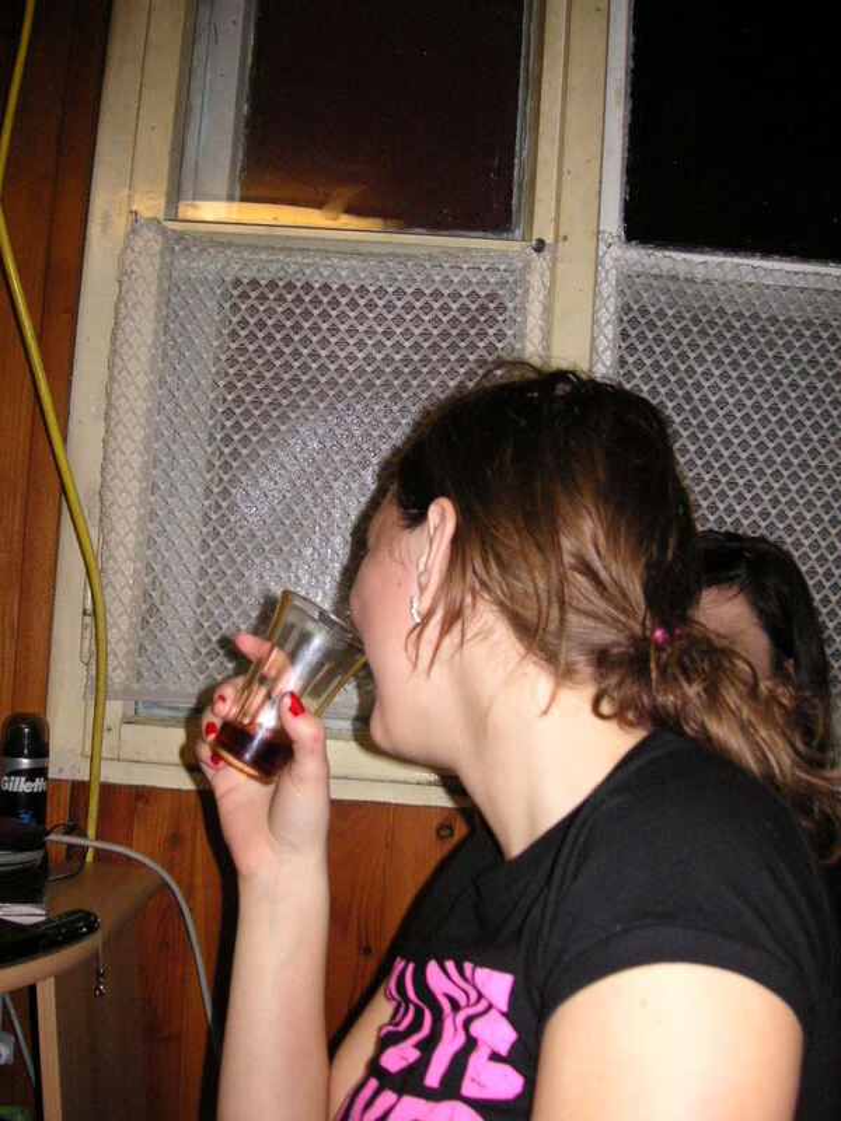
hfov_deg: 38.7
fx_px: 1199
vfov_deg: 50.1
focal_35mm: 37
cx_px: 420
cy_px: 560
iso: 160
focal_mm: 6.1
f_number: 2.8
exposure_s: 1/45
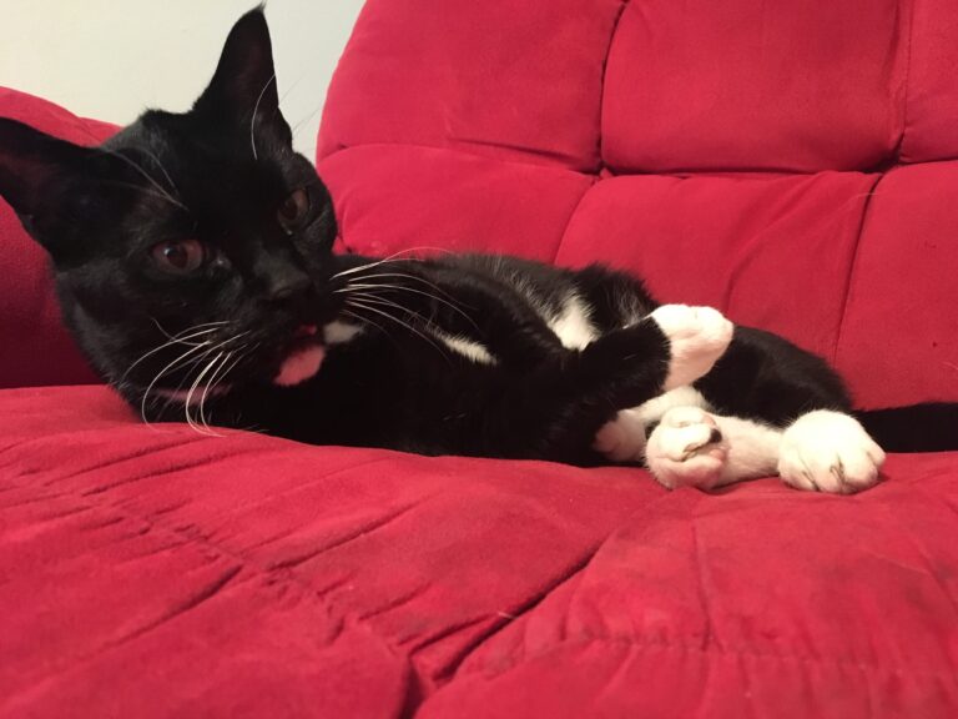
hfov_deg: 61.7
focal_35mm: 29
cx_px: 479
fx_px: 803
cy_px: 360
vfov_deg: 48.2
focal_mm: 4.15
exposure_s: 1/15
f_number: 2.2
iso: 320
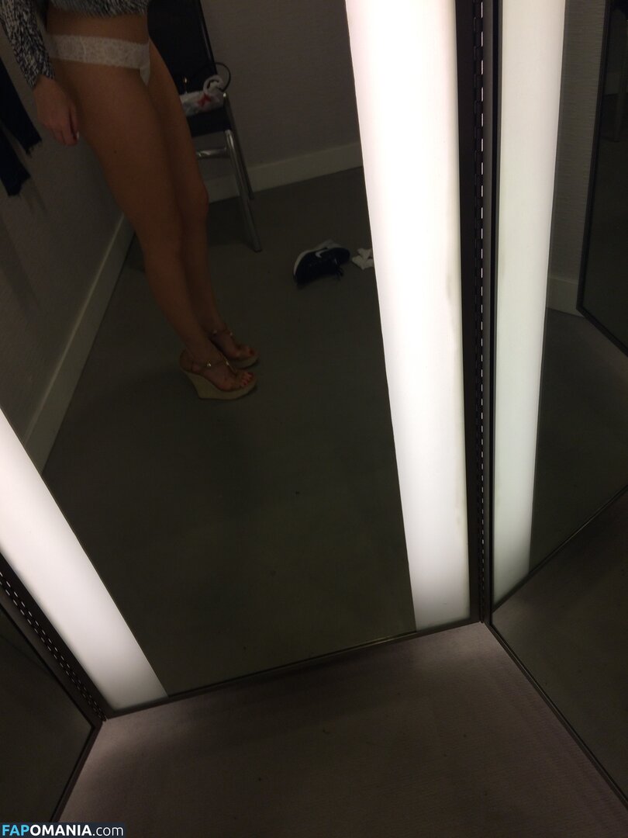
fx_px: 701
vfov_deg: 61.7
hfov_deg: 48.2
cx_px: 314
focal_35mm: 29
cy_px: 419
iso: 40
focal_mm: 4.15
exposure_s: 1/60
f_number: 2.2
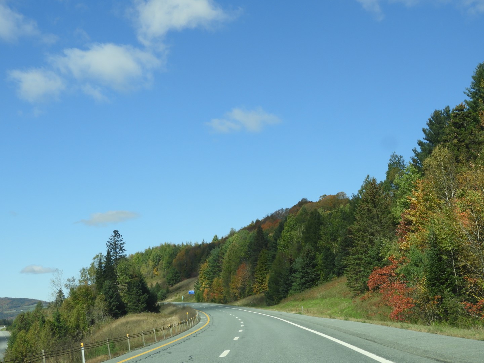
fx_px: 769
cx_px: 242
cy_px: 182
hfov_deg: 34.9
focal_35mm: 55
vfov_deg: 26.6
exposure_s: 1/640
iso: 100
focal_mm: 9.9
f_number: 4
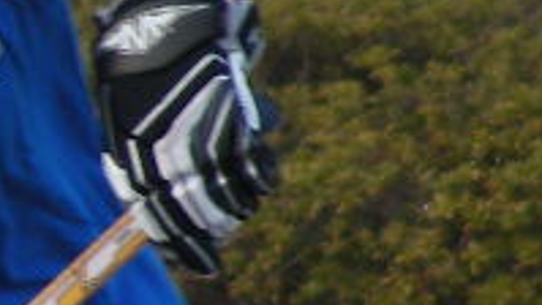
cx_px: -270
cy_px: 136
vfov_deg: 0.6
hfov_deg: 1.0
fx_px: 30659
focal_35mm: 2133
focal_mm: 63.3
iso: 65
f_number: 3.5
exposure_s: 1/105
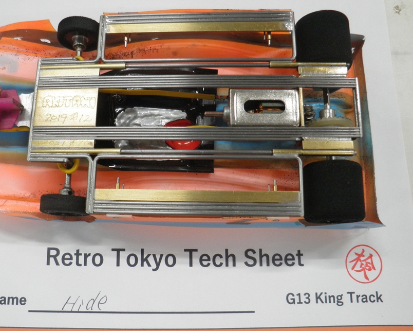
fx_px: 416
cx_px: 162
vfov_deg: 43.3
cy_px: 169
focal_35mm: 34
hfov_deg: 52.4
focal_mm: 5
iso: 200
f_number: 3
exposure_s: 1/30
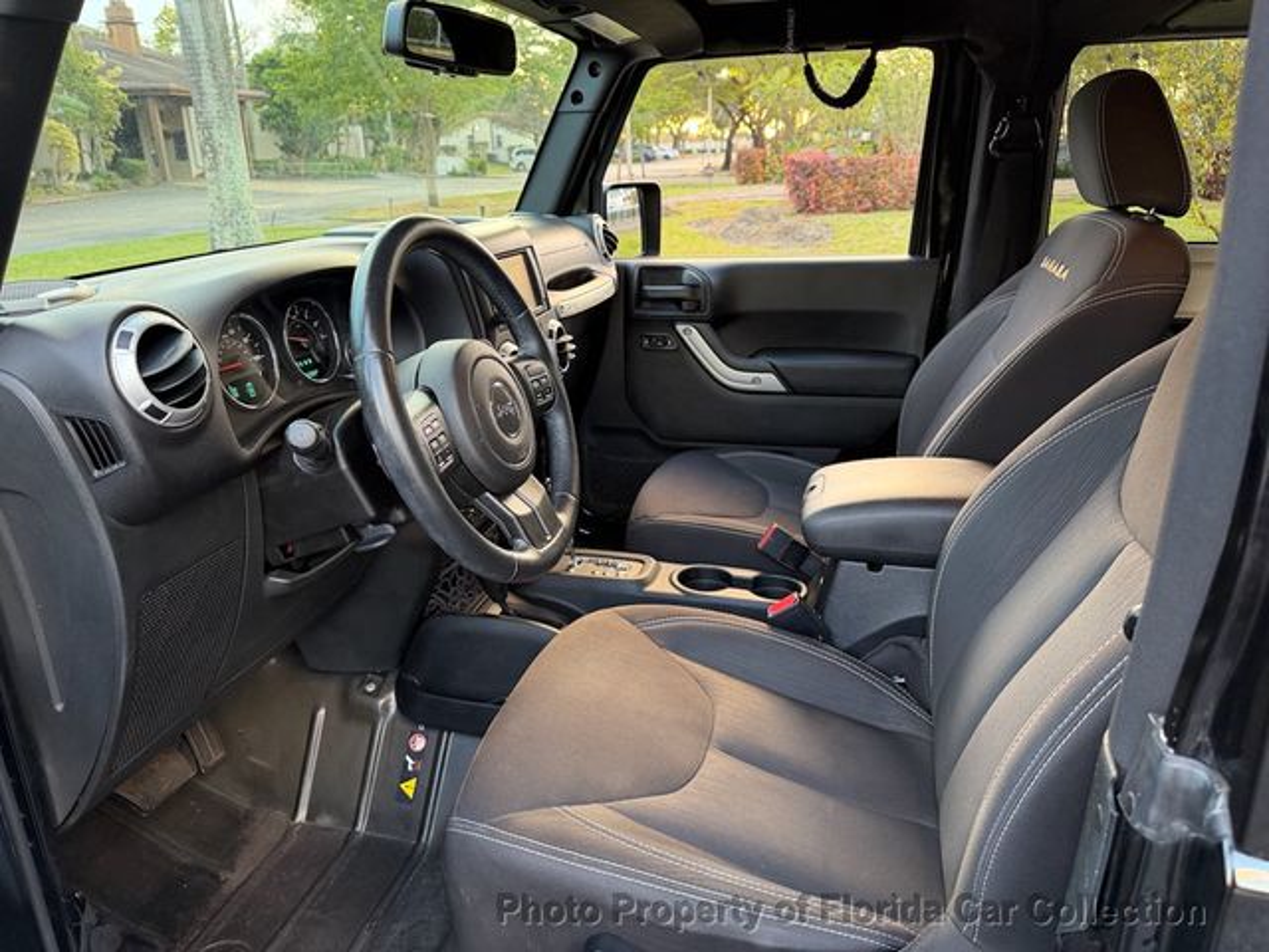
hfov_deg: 71.6
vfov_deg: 56.8
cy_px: 476
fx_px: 880
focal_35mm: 24
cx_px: 634
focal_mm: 6.76
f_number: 1.78
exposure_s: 1/77
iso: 200
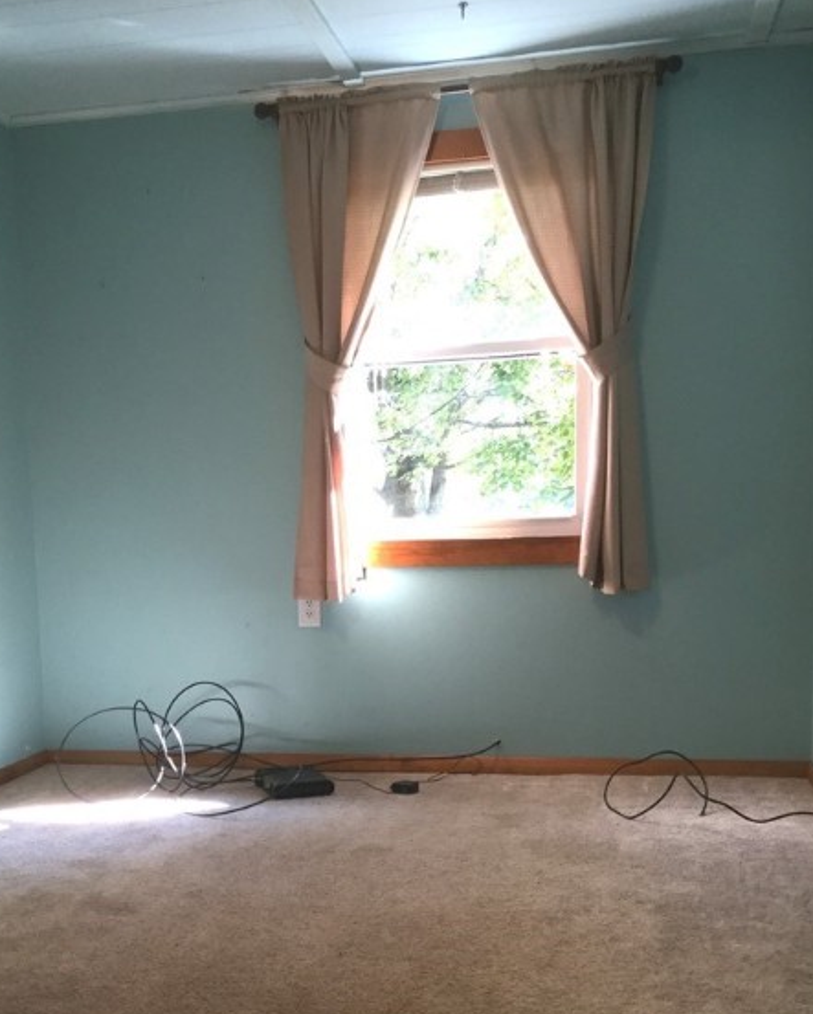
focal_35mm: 42
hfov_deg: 35.5
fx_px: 1262
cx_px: 295
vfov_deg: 43.3
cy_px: 658
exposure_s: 1/30
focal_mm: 3.3
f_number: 2.4
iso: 50
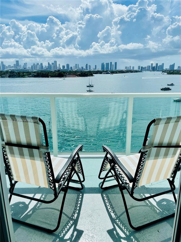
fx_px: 181
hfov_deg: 53.1
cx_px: 90
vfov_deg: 67.3
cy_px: 121
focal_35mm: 26
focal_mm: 4.2
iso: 32
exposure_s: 1/6494
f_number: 1.6
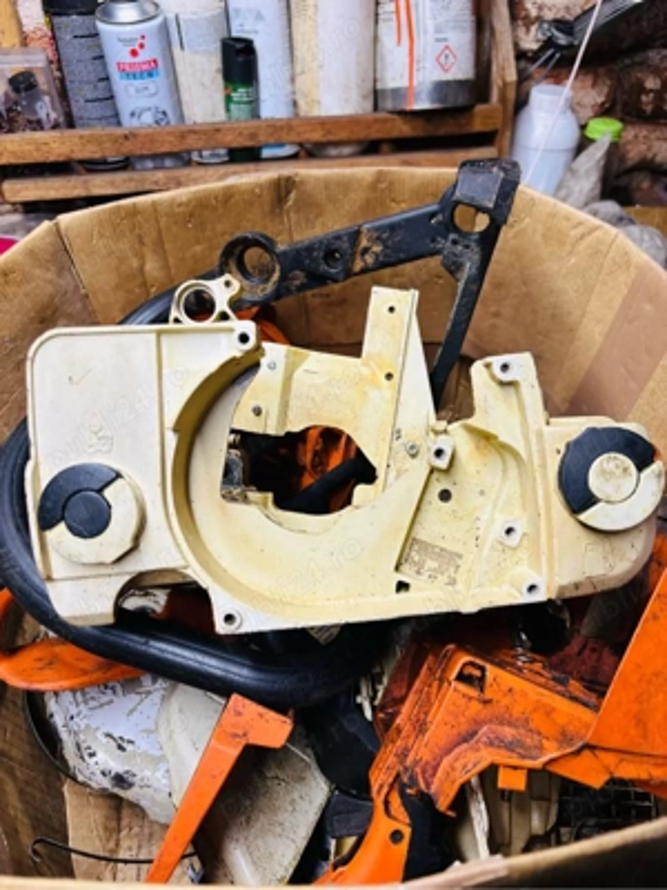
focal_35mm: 26
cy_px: 445
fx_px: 668
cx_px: 334
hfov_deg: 53.1
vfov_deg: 67.3
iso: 125
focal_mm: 5.96
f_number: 1.6
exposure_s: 1/100
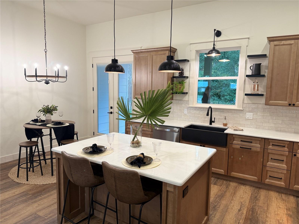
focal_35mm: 24
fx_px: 207
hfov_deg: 71.6
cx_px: 150
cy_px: 112
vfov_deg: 56.8
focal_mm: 6.76
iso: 200
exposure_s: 1/120
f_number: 1.78
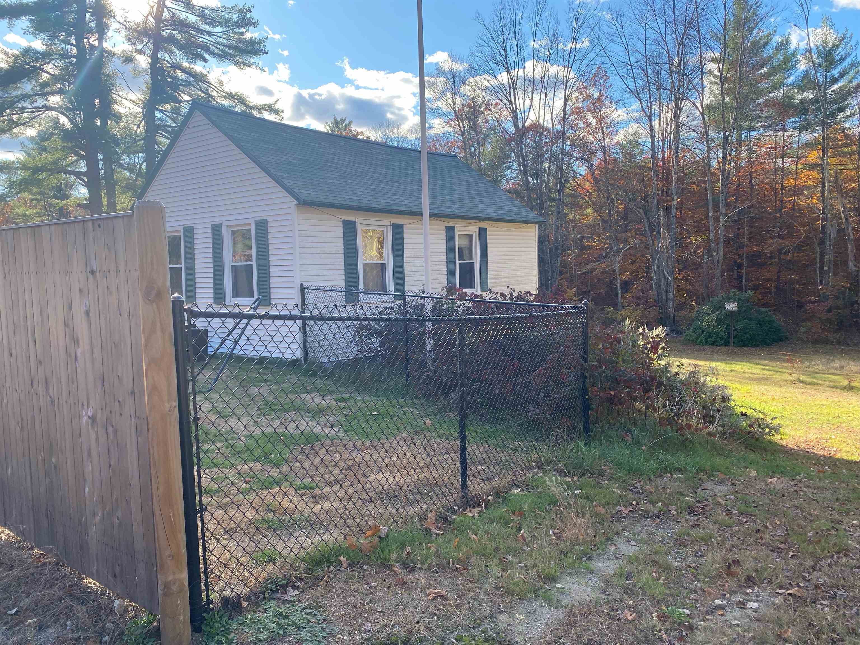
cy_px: 322
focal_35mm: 26
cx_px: 430
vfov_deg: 53.1
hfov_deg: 67.3
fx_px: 646
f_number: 1.8
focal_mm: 4.25
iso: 32
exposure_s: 1/647
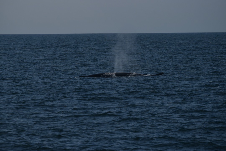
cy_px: 76
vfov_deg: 5.2
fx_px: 1648
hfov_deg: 7.8
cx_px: 113
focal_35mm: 262
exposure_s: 1/4000
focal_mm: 175
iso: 200
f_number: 7.1
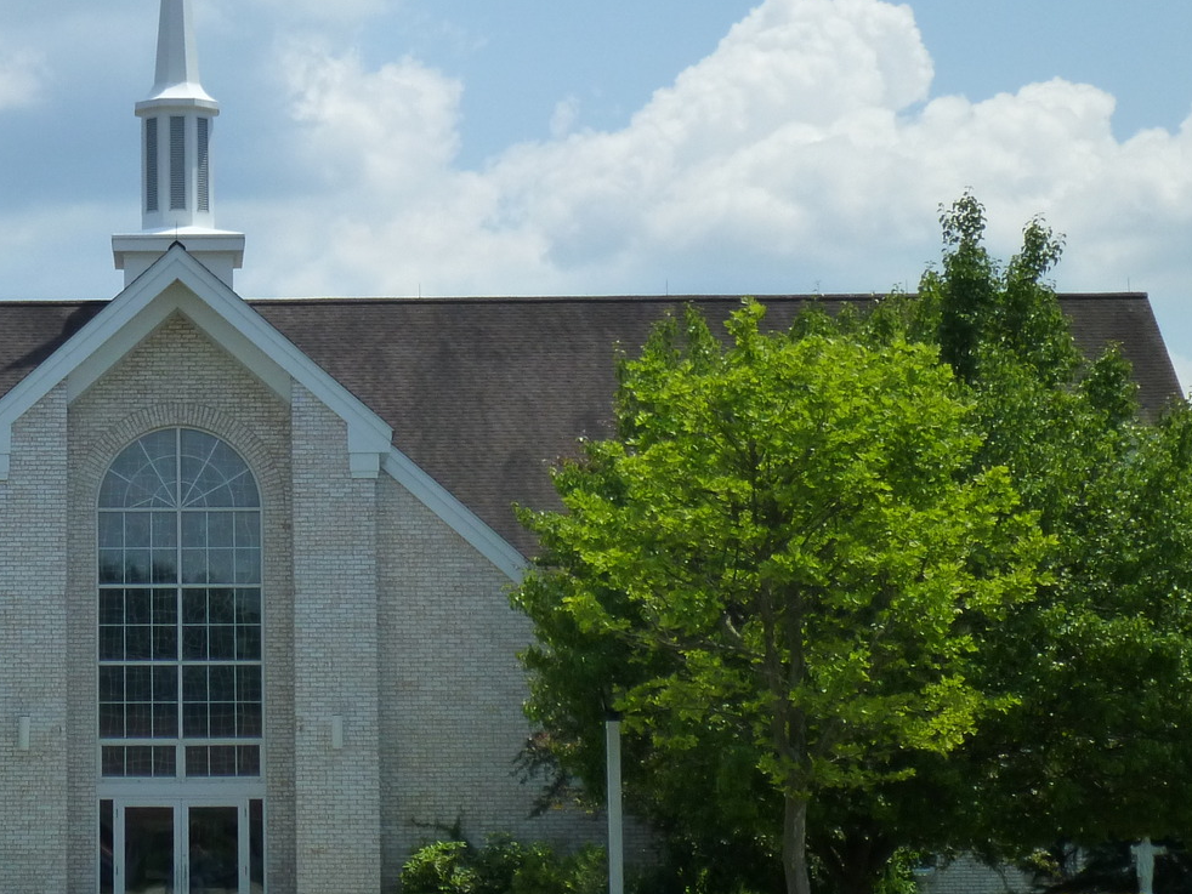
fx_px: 3858
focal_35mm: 112
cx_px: 149
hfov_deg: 17.3
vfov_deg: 13.2
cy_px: 281
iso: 160
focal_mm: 9.9
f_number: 4.2
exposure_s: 1/1300
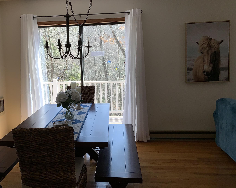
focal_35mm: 37
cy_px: 78
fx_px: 258
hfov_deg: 48.1
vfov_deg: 40.0
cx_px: 76
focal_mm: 4.25
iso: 25
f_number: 1.8
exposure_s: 1/363
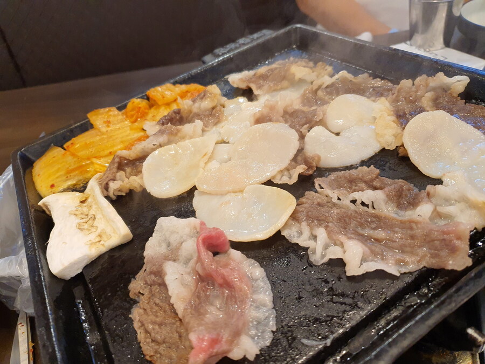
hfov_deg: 67.3
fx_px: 364
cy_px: 182
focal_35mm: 26
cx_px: 242
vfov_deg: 53.1
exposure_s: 1/120
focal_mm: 4.3
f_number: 1.5
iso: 200
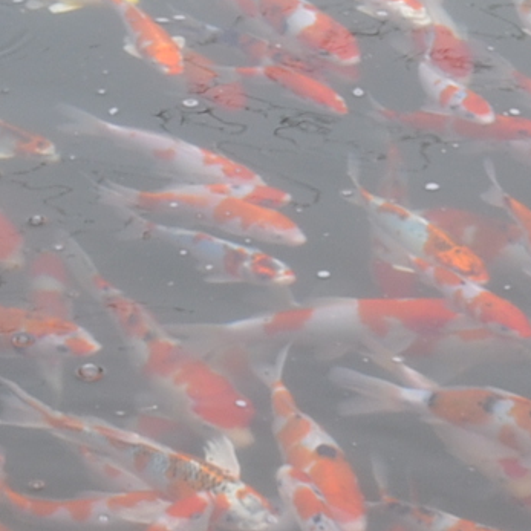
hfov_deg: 6.9
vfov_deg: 6.8
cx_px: 502
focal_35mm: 254
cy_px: 695
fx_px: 4408
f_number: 5.6
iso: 250
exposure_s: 1/125
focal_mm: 30
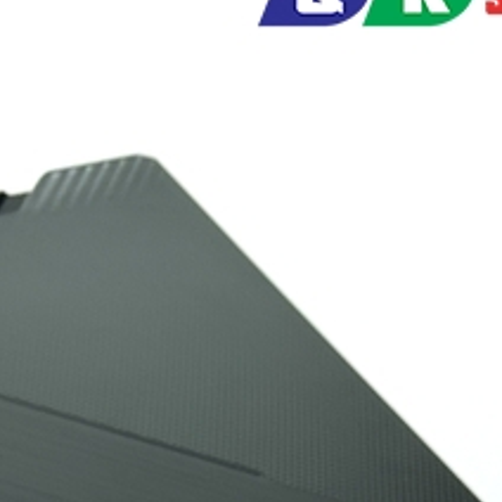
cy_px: 613
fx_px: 2625
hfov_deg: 10.6
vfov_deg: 10.7
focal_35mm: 160
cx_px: -194
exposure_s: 1/121
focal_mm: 6.76
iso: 50
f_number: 1.78
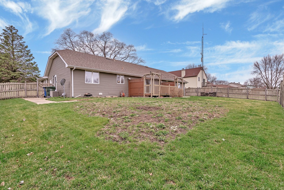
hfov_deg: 96.7
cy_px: 95
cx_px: 142
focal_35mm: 16
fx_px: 126
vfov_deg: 73.8
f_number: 9
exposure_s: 1/60
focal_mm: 16
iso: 400
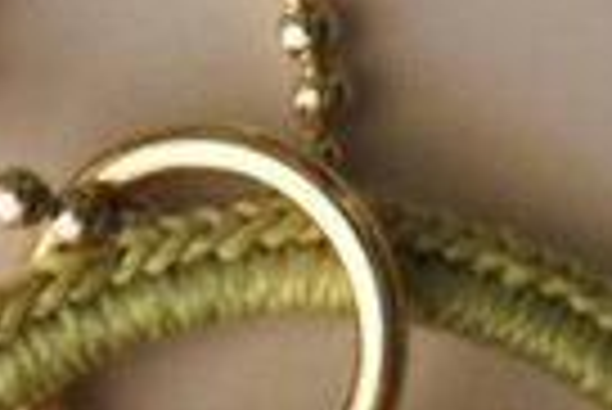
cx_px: 1204
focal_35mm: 504
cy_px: 559
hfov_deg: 4.0
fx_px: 8577
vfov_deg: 2.7
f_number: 5.6
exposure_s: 1/60
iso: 200
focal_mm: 48
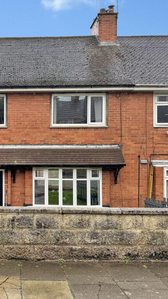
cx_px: 5
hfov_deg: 28.7
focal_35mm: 39
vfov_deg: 51.6
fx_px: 309
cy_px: 158
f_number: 1.78
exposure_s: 1/995
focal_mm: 6.76
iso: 80
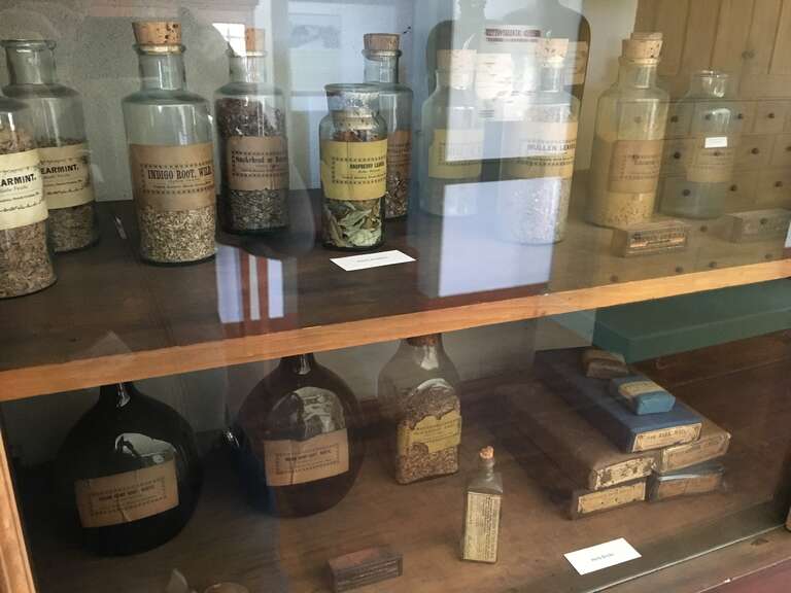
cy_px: 296
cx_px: 396
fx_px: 663
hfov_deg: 61.7
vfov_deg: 48.2
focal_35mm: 29
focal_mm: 4.15
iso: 320
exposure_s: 1/15
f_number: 2.2
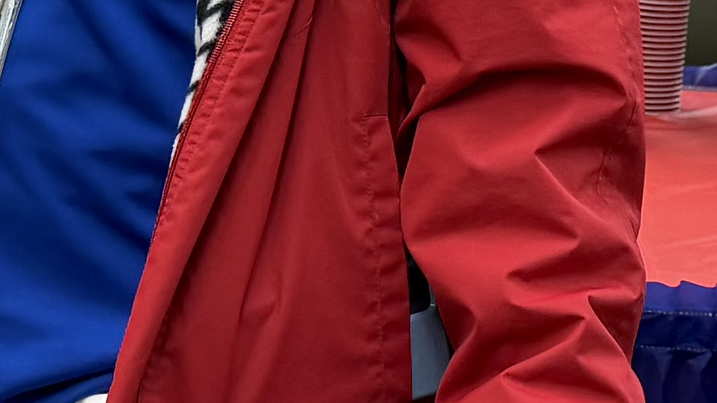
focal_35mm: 143
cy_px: 104
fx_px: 2718
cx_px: 210
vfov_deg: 8.5
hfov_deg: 15.0
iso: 160
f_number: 1.78
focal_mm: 6.76
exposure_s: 1/120
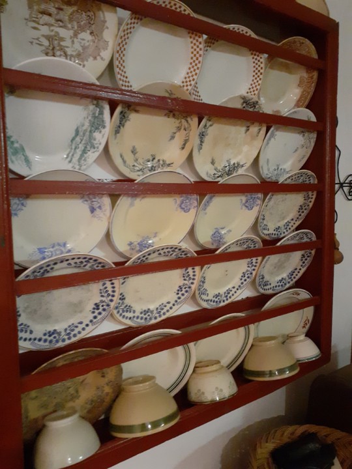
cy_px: 234
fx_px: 366
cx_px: 176
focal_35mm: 27
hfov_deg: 51.4
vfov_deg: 65.3
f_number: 1.9
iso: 800
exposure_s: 1/20
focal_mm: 3.6
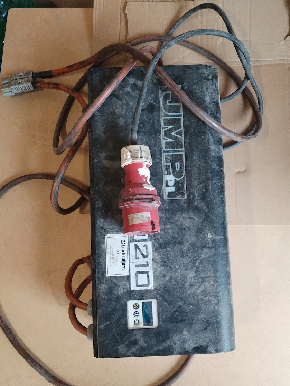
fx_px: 346
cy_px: 220
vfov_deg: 58.1
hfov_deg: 45.4
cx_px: 155
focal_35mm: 31
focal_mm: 4.75
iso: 866
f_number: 1.8
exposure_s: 1/33.3
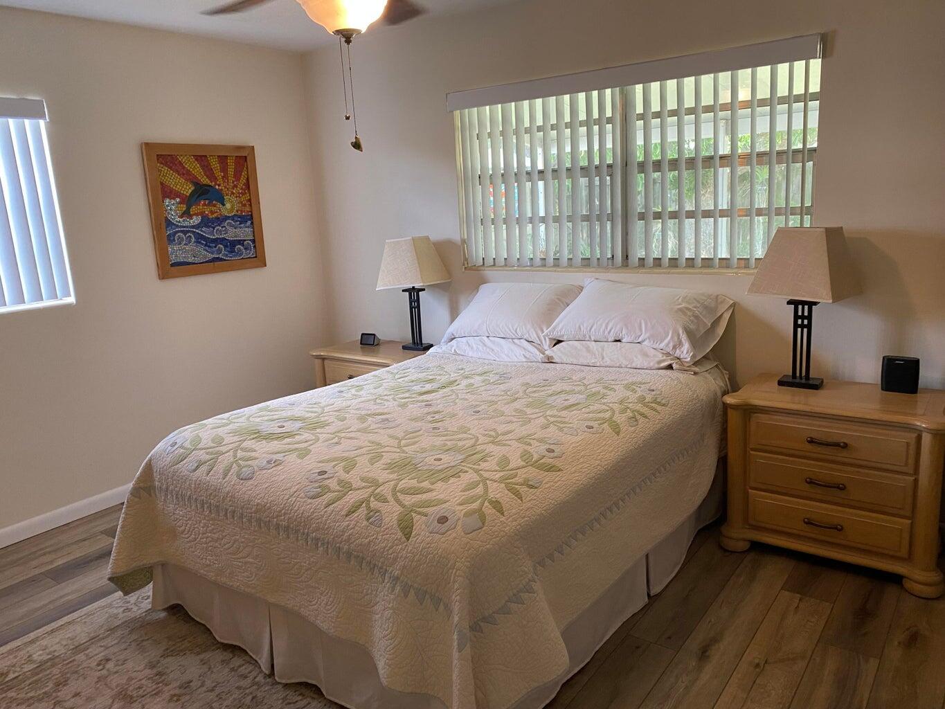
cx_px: 472
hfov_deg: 67.3
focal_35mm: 26
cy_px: 354
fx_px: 710
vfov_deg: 53.1
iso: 125
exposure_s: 1/60
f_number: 1.8
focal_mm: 4.25
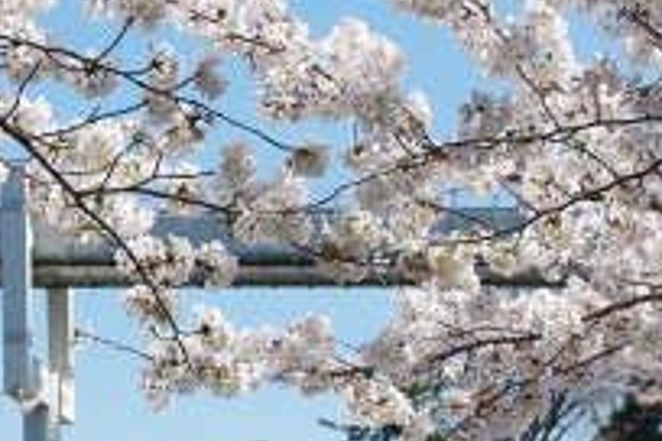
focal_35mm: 154
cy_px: 305
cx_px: -107
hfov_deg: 13.0
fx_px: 2832
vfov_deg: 8.9
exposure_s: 1/500
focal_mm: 33
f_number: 8
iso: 200
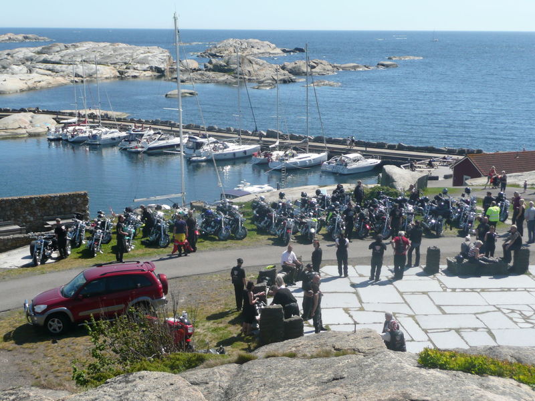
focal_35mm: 58
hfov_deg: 33.2
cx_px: 268
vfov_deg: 25.2
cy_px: 200
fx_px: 896
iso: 100
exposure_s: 1/640
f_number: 4.4
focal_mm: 9.5
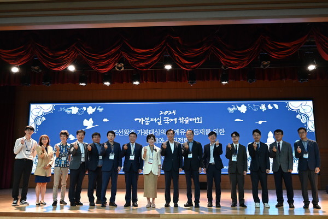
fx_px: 301
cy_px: 110
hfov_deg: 57.2
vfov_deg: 40.0
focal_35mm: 33
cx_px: 164
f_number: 4
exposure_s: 1/125
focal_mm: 33
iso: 3200
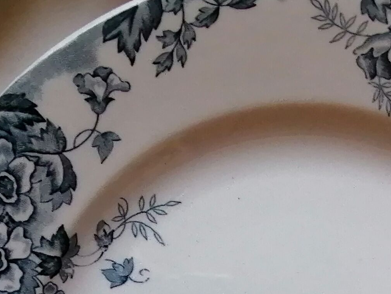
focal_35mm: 71
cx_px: 248
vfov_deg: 19.0
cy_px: 393
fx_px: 802
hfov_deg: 27.3
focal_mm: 2.7
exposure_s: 1/50
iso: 100
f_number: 2.4
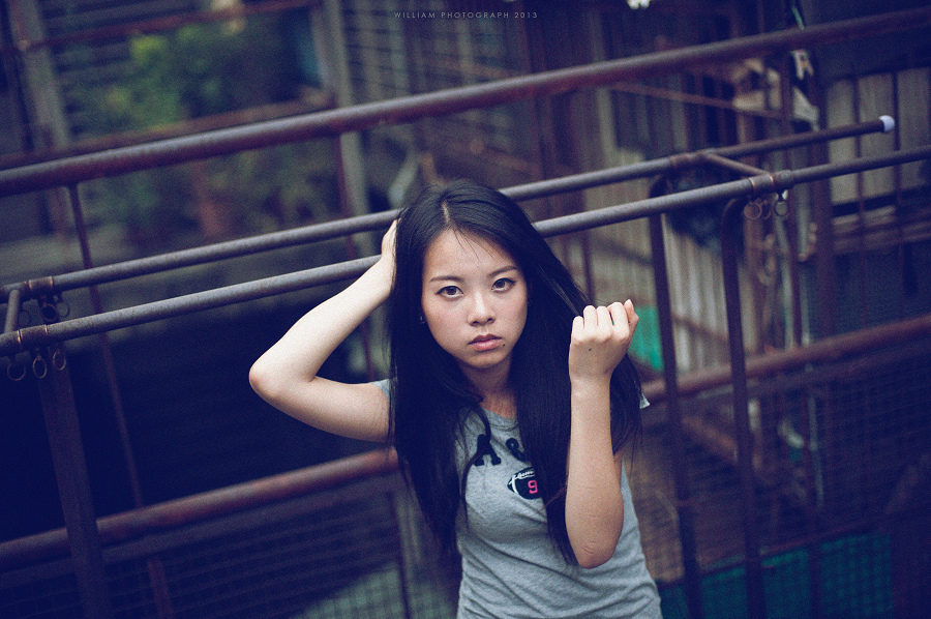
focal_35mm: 50
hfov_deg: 39.6
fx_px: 1292
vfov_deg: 26.9
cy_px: 310
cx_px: 466
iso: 125
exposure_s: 1/100
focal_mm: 50
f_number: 2
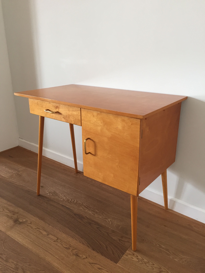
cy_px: 136
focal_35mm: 29
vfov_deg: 61.7
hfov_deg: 48.2
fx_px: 229
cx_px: 102
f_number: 2.2
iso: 64
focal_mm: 4.15
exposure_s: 1/33
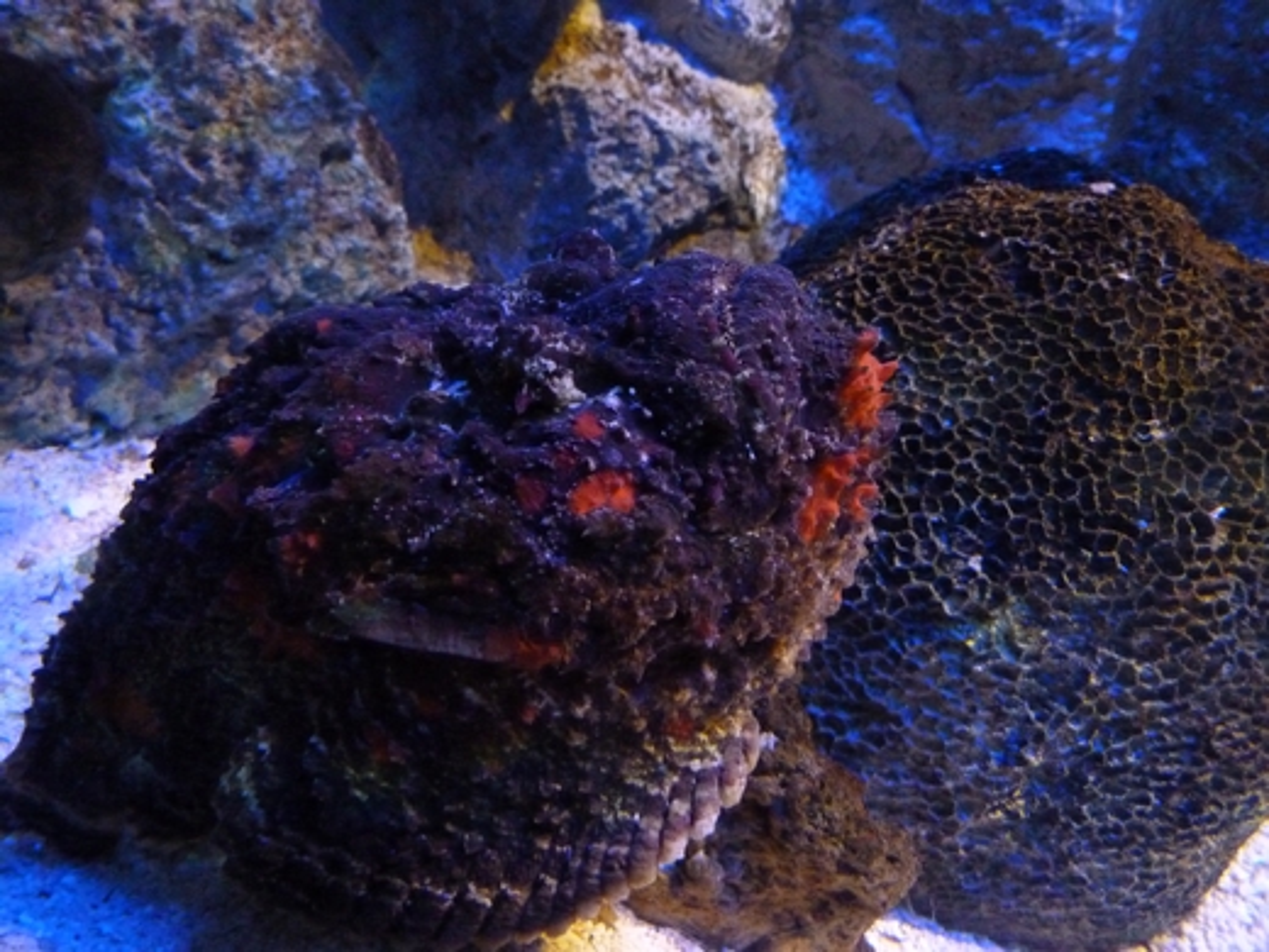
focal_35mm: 25
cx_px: 634
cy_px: 476
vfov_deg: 54.9
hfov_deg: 69.4
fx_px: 916
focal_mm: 4.5
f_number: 3.6
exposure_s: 1/13
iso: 800
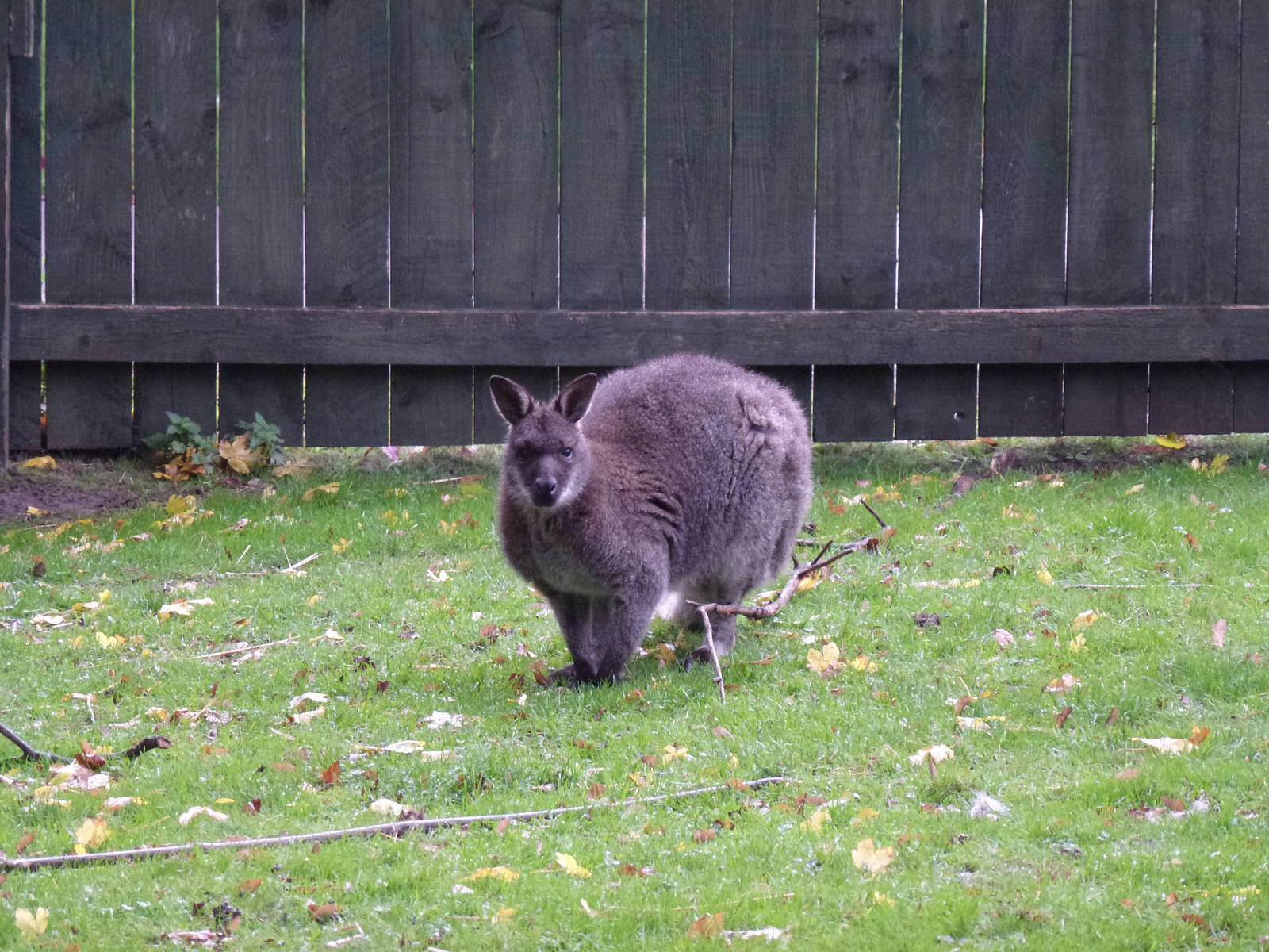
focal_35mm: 214
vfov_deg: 6.9
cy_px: 476
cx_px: 634
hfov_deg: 9.2
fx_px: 7845
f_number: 5.5
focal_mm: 38.3
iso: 400
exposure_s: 1/25
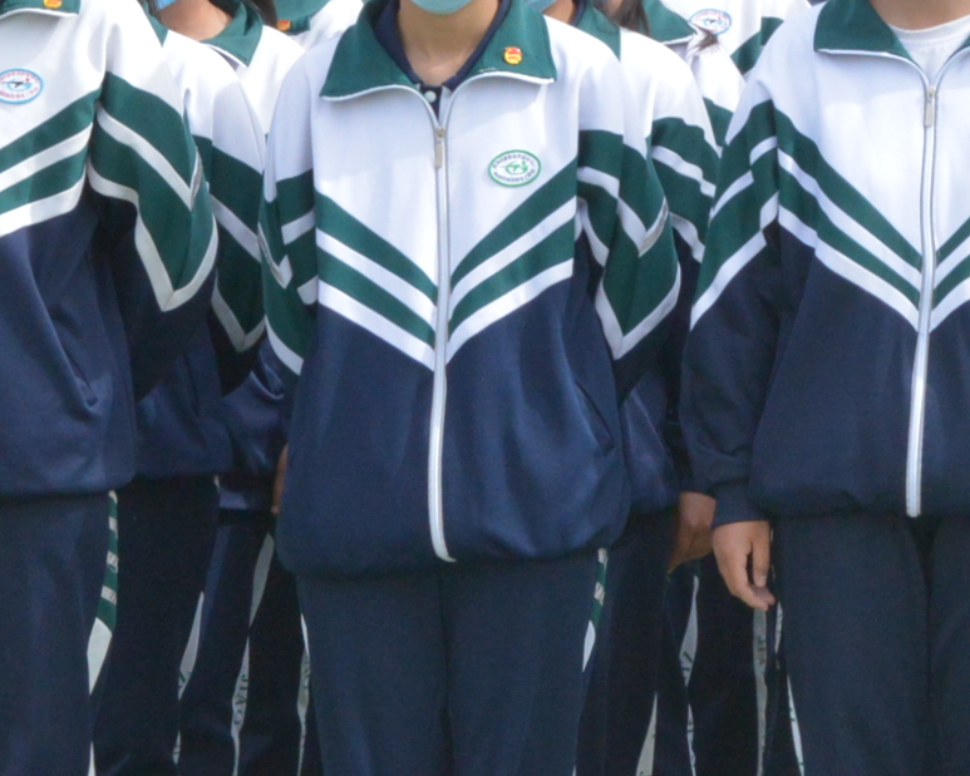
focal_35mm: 268
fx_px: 7697
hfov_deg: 7.0
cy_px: 63
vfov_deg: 5.8
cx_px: 1694
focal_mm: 60
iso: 3200
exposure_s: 1/800
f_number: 14
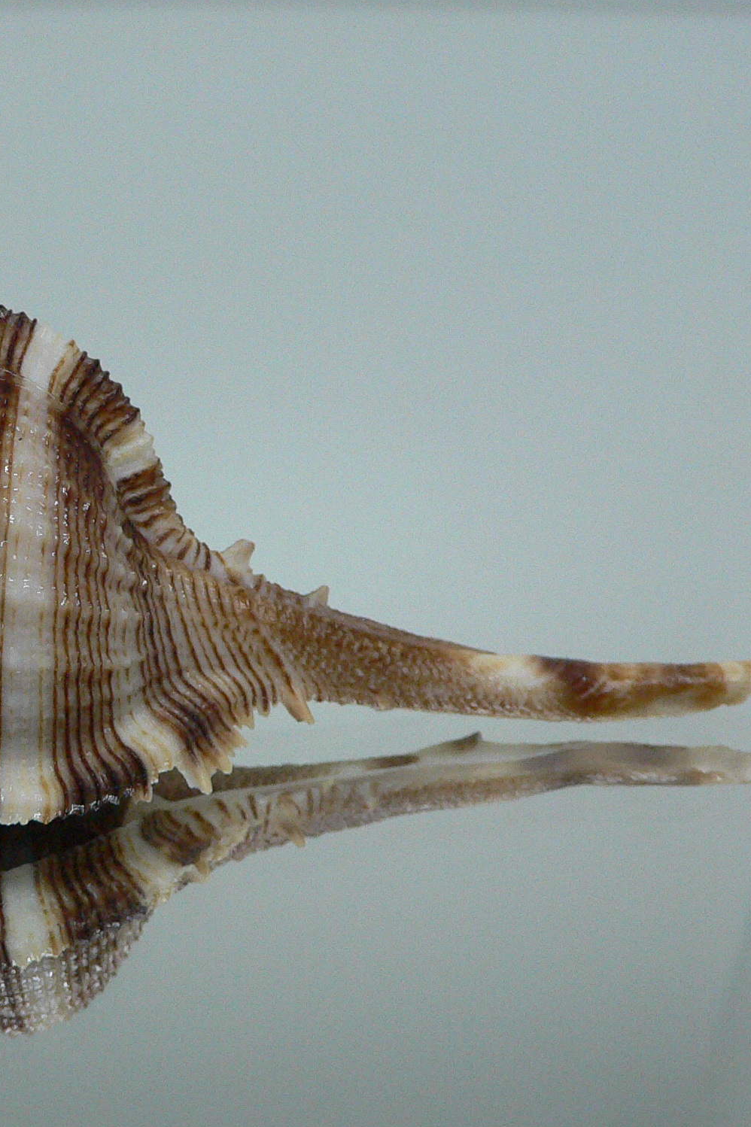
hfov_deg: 27.0
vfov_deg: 40.4
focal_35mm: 49
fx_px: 1534
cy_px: 566
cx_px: 151
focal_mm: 4.6
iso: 200
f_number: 2.8
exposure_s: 1/60
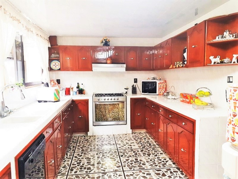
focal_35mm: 27
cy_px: 90
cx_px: 119
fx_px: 186
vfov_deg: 51.4
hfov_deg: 65.3
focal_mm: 3.6
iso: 160
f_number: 1.9
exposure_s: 1/30
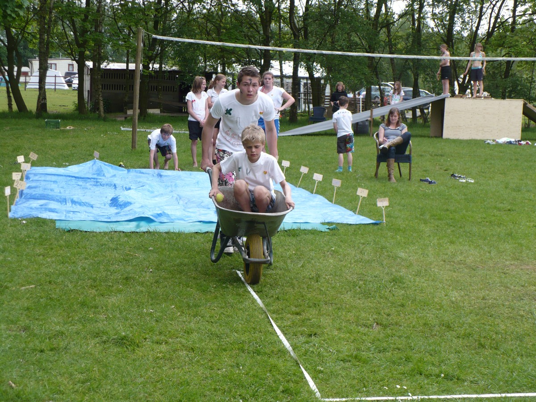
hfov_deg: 28.2
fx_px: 1068
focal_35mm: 69
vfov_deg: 21.3
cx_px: 268
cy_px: 201
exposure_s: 1/400
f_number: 3.2
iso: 100
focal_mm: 11.4
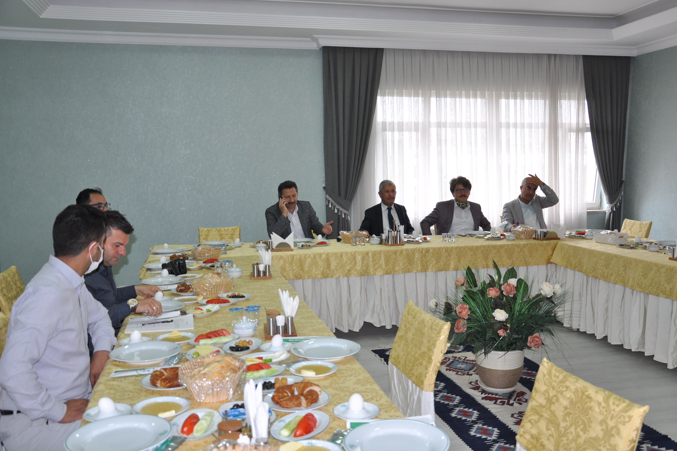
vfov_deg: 38.9
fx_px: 639
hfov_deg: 55.8
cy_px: 221
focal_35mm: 34
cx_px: 347
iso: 400
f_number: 3.8
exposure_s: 1/160
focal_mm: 22
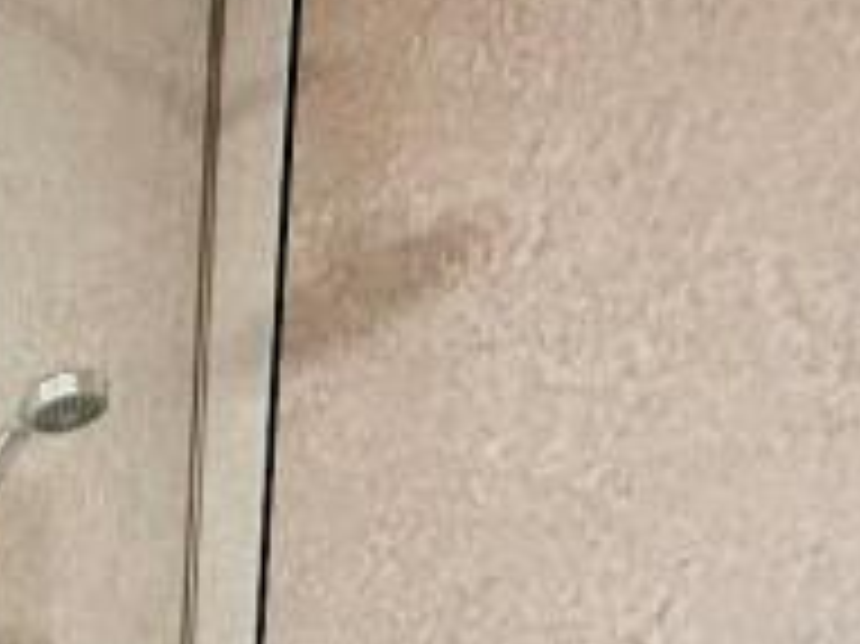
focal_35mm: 75
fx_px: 1862
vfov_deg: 15.3
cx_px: -284
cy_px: 1333
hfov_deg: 22.9
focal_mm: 2.22
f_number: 2.2
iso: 125
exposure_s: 1/100
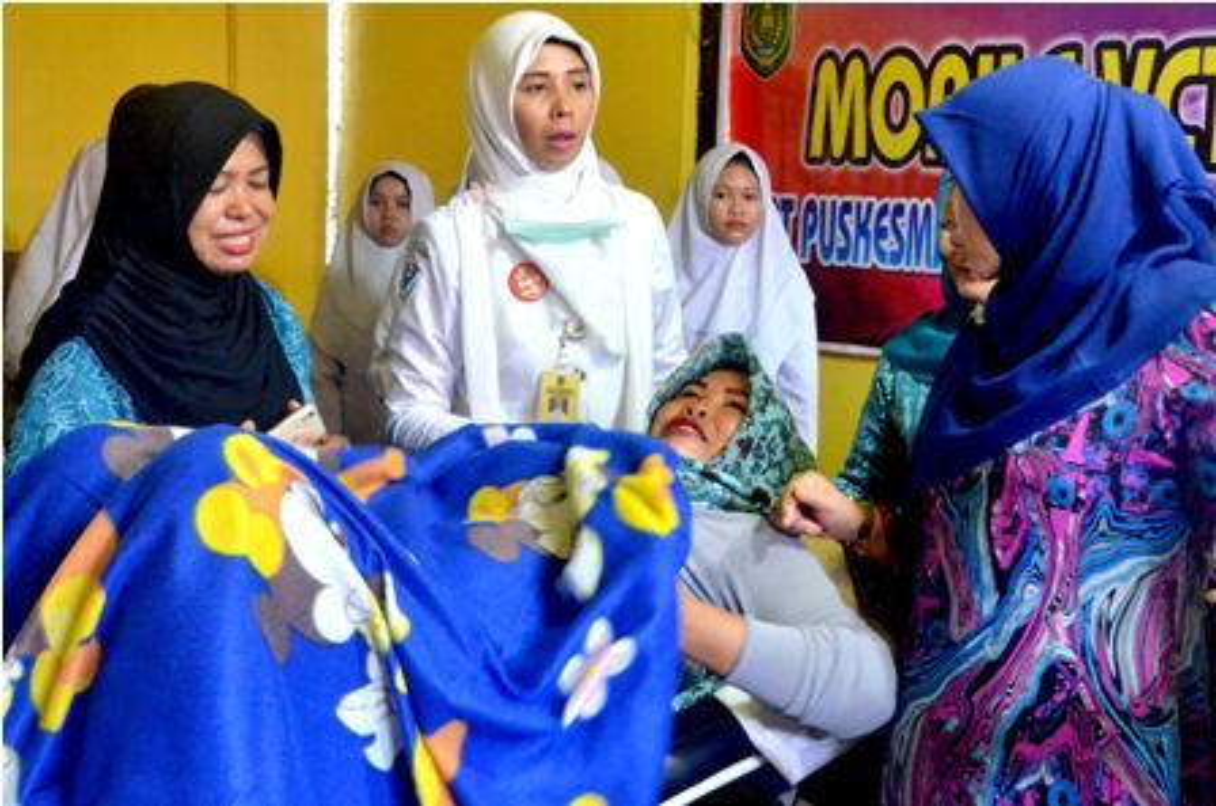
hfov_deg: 51.4
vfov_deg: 35.4
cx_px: 608
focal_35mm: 38
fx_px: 1264
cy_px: 403
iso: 4000
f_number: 6.3
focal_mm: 25
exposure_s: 1/40
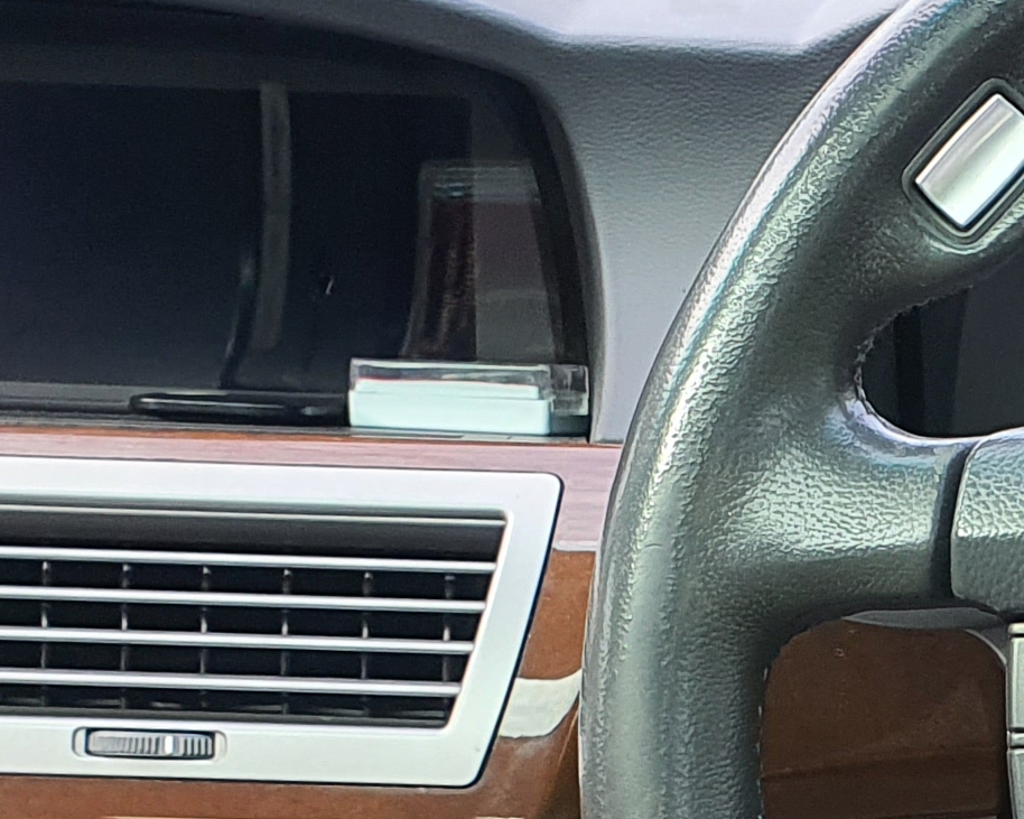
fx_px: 3394
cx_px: 1323
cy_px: 949
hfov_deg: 16.3
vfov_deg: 13.4
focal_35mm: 112
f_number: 2.4
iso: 125
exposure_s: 1/120
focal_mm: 4.3
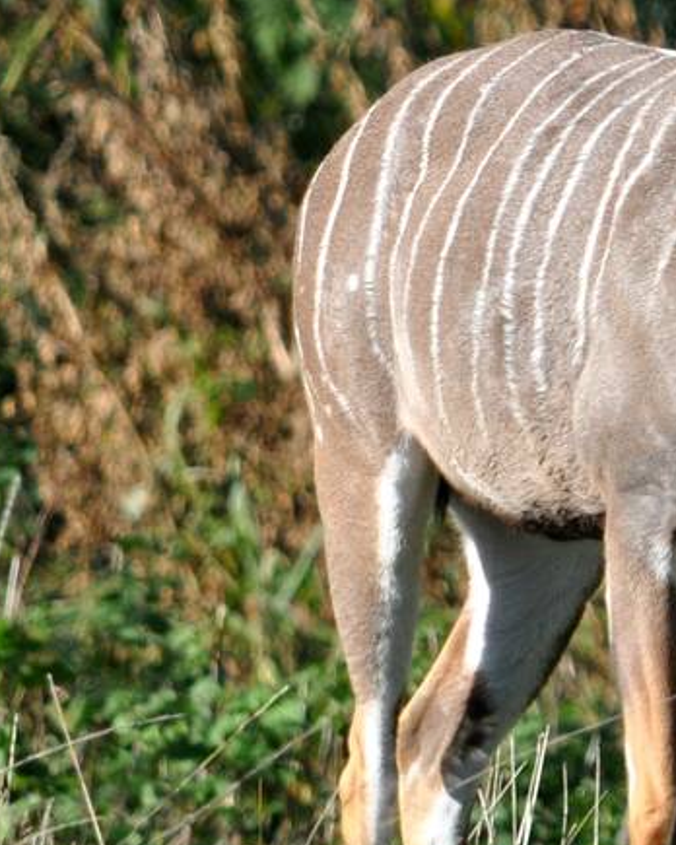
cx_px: 754
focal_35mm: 1550
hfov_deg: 1.0
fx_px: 38764
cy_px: 36
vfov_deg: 1.2
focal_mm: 300
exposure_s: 1/1250
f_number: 5.6
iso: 800
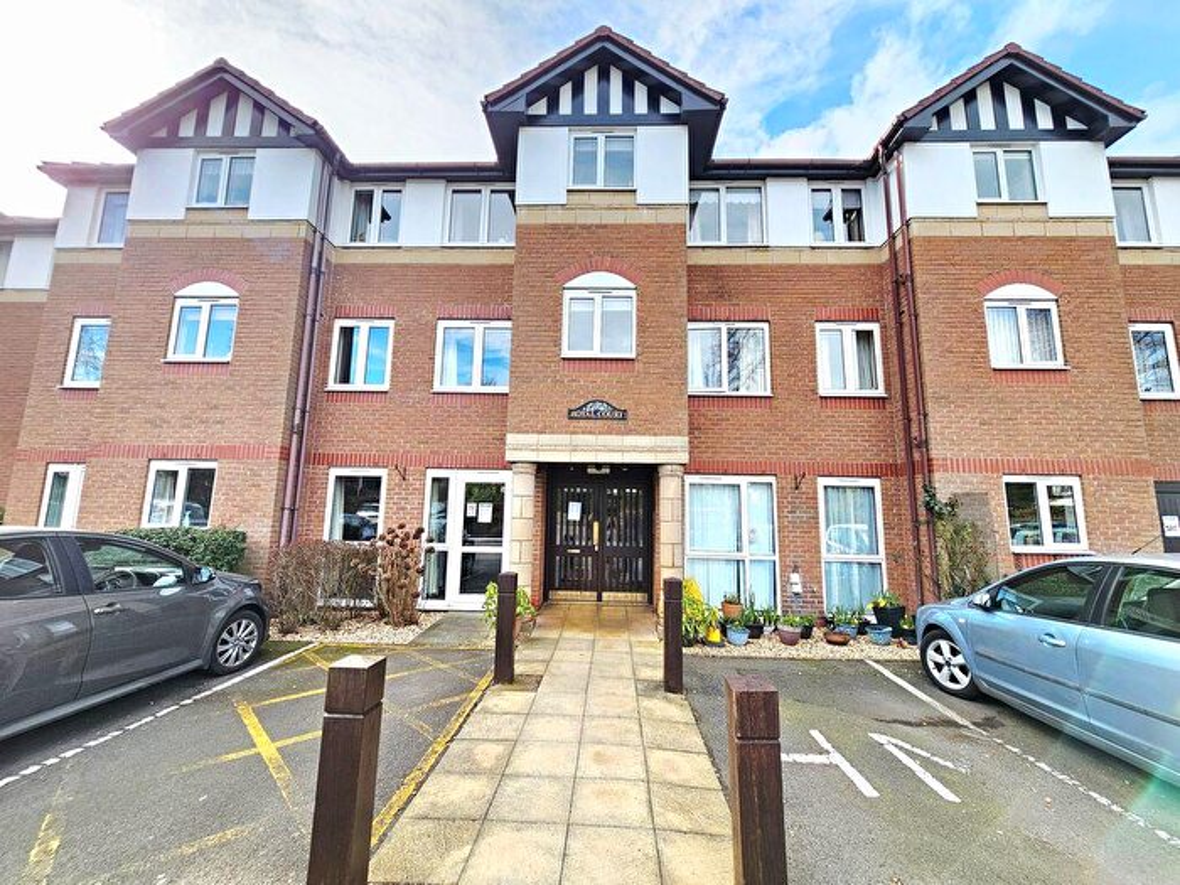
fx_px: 443
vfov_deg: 89.9
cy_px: 442
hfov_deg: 106.2
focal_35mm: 13
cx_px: 590
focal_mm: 2.2
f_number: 2.2
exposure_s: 1/323
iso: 50
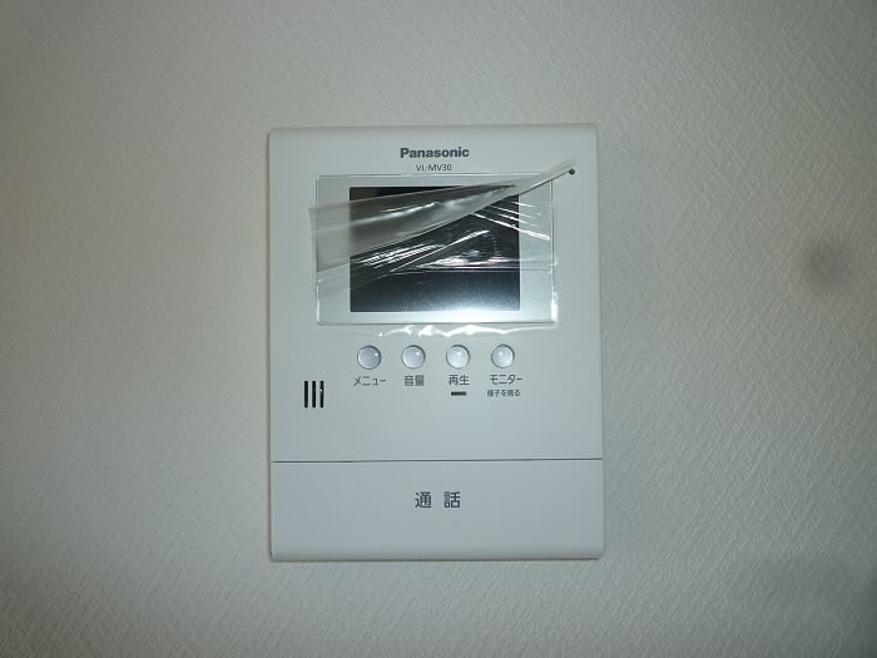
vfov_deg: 54.9
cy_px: 329
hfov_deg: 69.4
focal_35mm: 25
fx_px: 633
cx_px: 438
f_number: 4
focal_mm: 4.4
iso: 100
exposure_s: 1/30
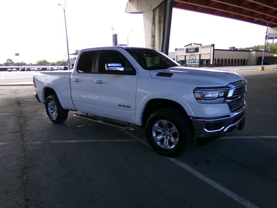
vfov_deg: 56.8
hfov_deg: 71.6
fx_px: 192
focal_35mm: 24
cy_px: 104
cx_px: 138
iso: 100
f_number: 3.7
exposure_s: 1/320
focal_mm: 4.3
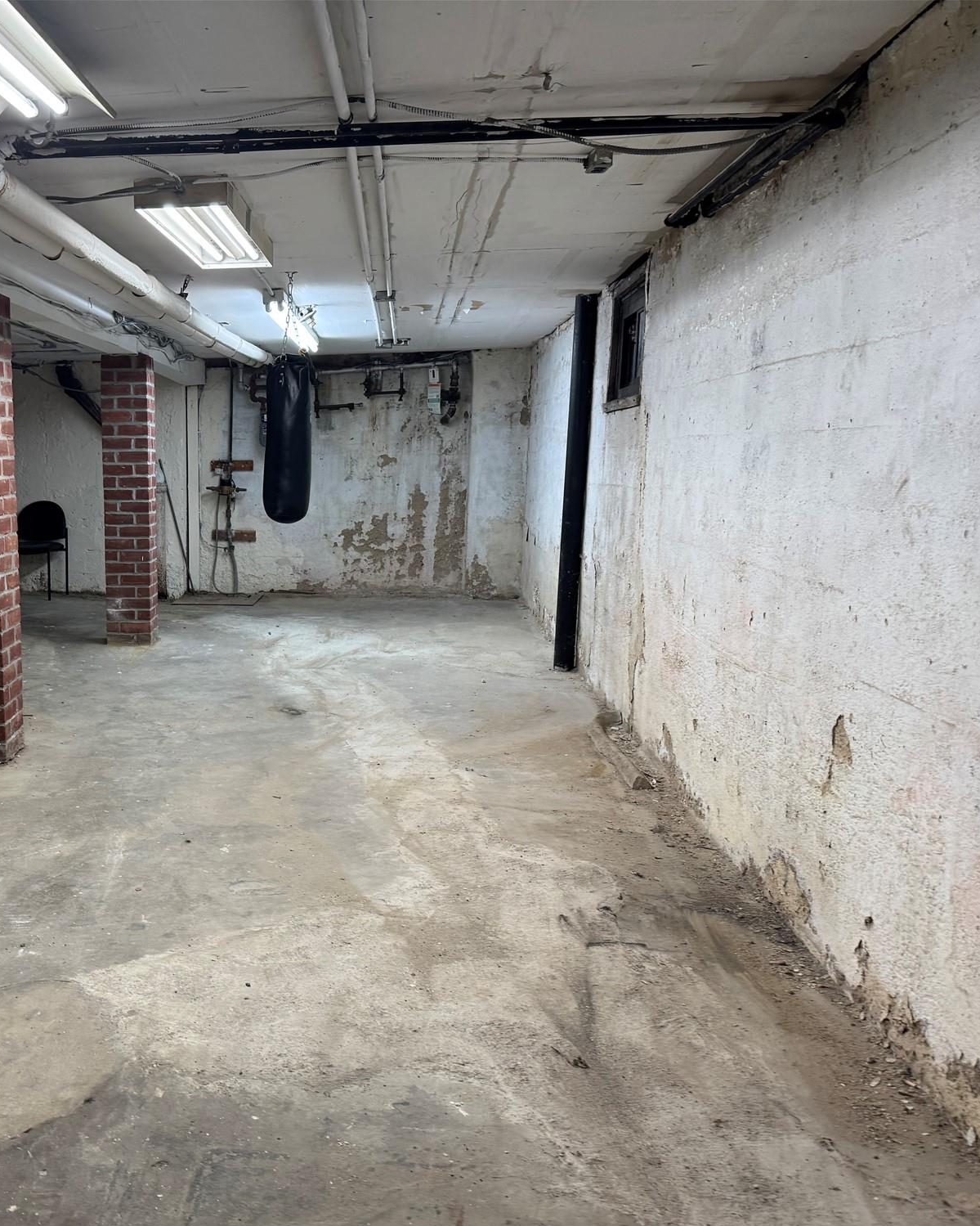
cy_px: 627
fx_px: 1160
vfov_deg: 55.7
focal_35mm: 32
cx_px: 200
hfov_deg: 43.7
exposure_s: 1/60
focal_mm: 6.76
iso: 160
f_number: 1.78
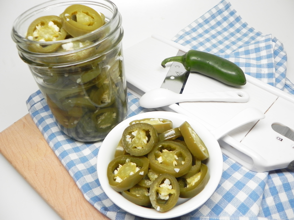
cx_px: 147
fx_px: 246
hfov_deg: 61.7
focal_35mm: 29
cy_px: 110
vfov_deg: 48.2
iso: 160
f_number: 2.8
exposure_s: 1/46.2
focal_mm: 5.2
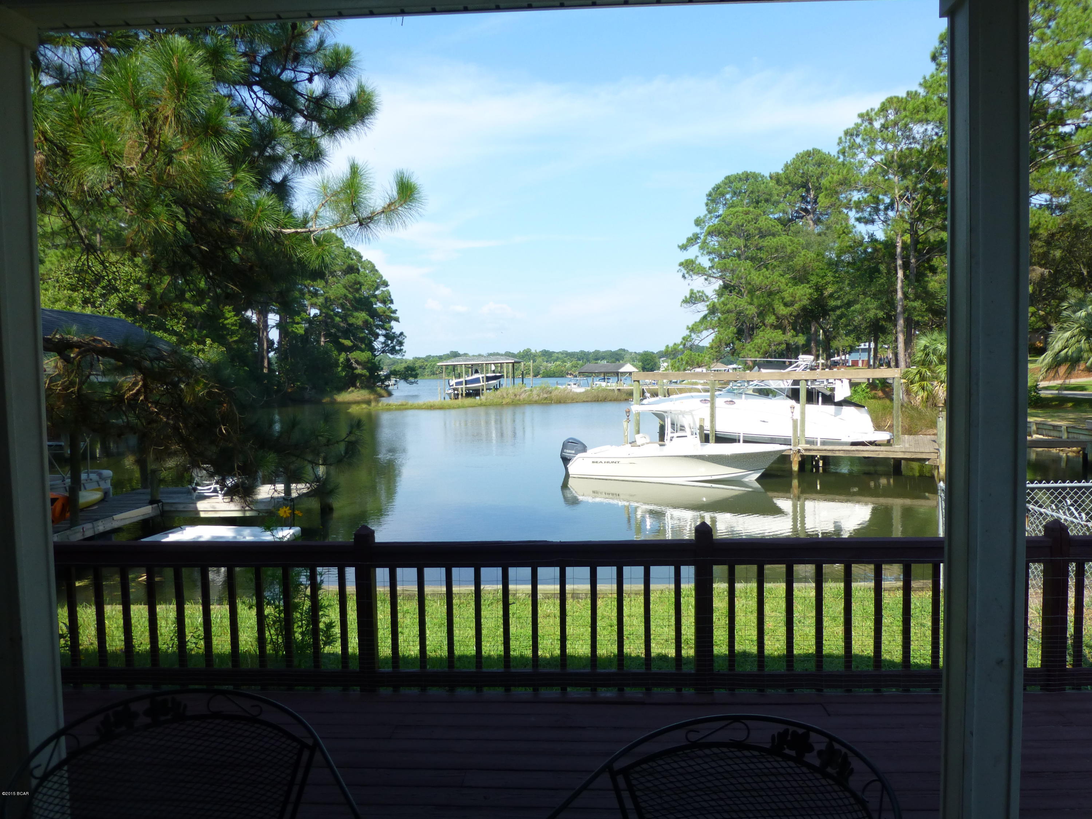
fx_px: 757
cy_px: 410
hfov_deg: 71.6
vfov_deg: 56.8
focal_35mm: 24
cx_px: 546
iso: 100
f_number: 4
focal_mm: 4.3
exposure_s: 1/500
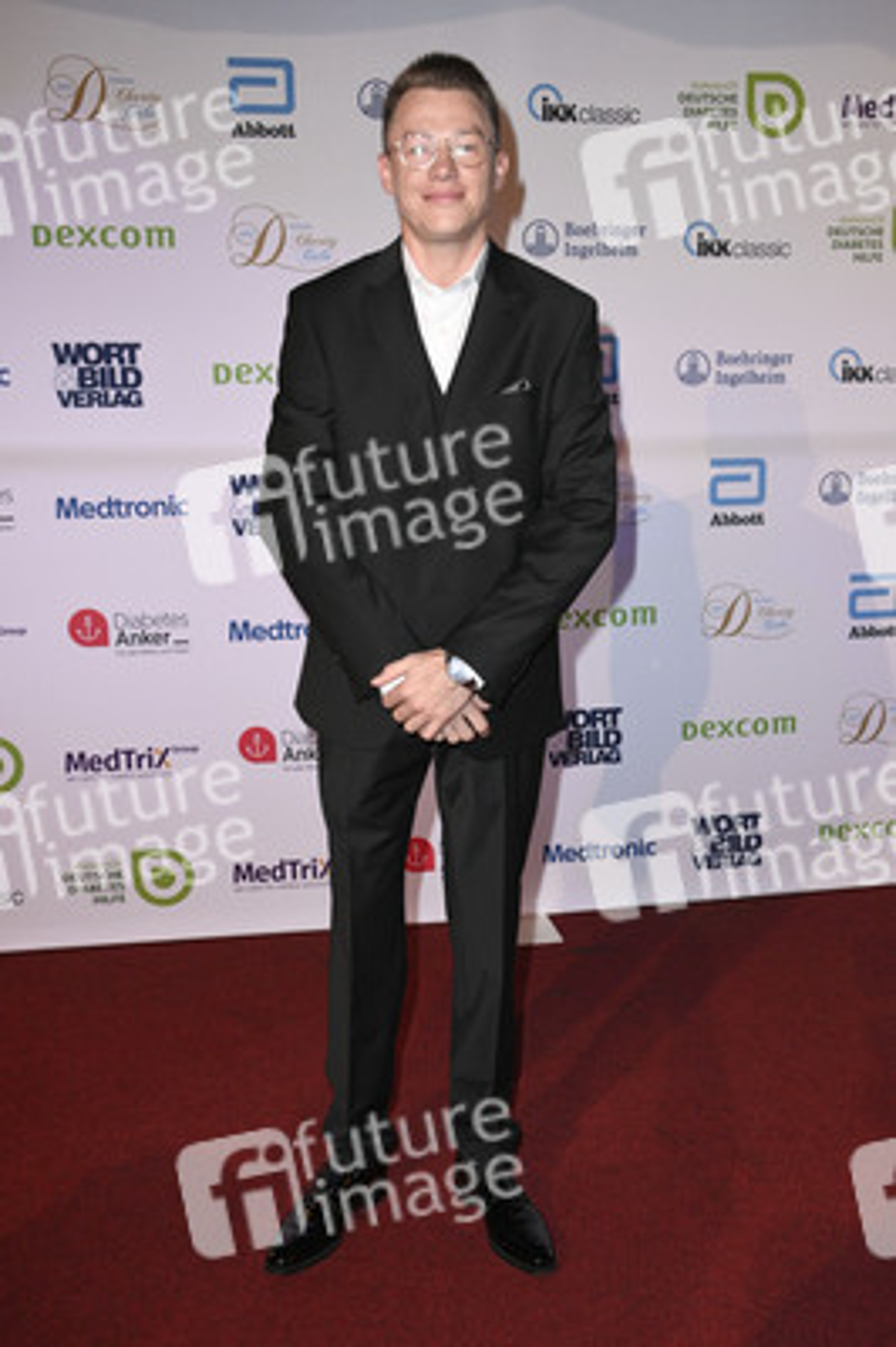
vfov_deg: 53.2
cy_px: 674
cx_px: 448
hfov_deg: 36.8
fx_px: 1346
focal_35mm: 36
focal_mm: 36
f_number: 5.6
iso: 3200
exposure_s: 1/200
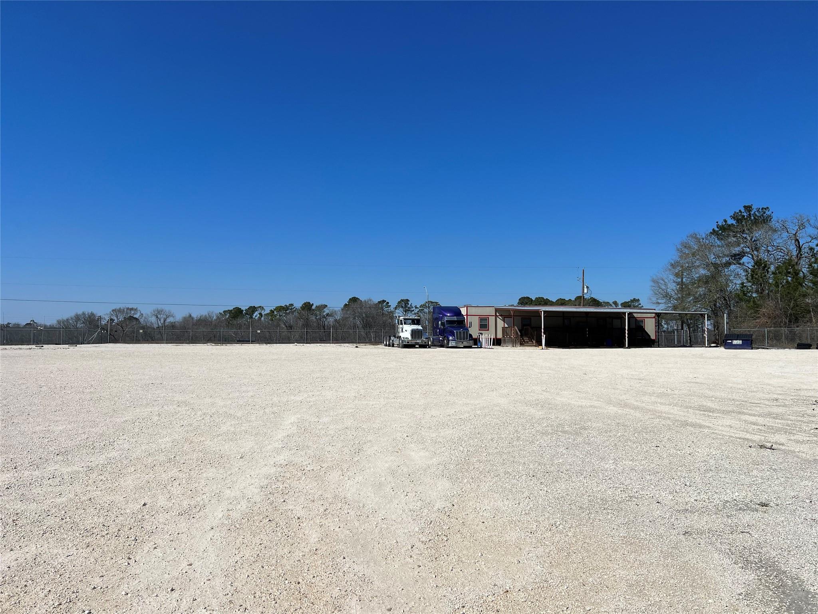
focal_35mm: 26
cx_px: 409
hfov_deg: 67.3
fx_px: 614
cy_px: 307
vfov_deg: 53.1
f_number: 1.5
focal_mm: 5.7
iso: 50
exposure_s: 1/11364
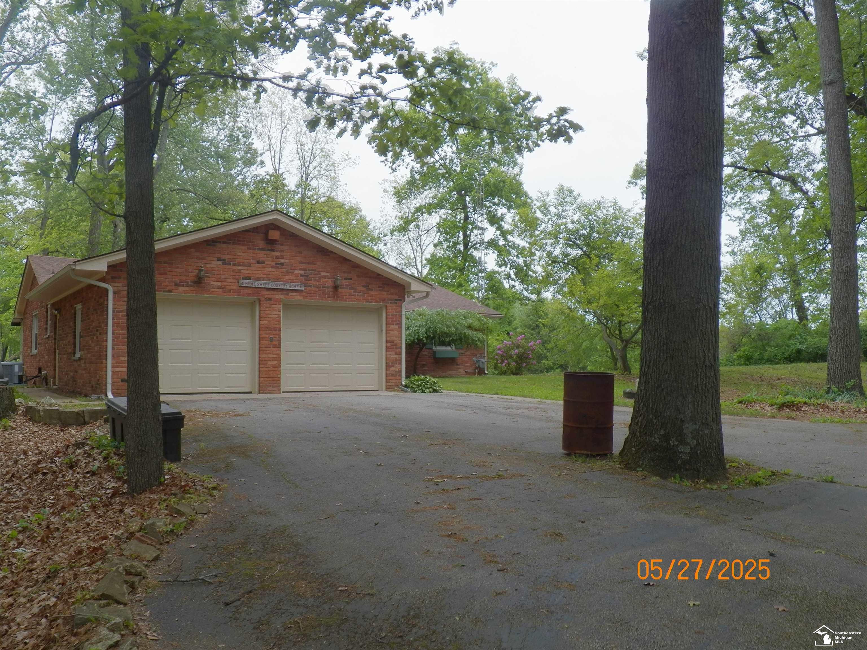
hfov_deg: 63.4
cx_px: 434
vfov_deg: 49.7
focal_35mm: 28
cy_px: 325
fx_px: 701
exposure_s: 1/1250
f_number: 4.5
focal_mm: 4.9
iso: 125
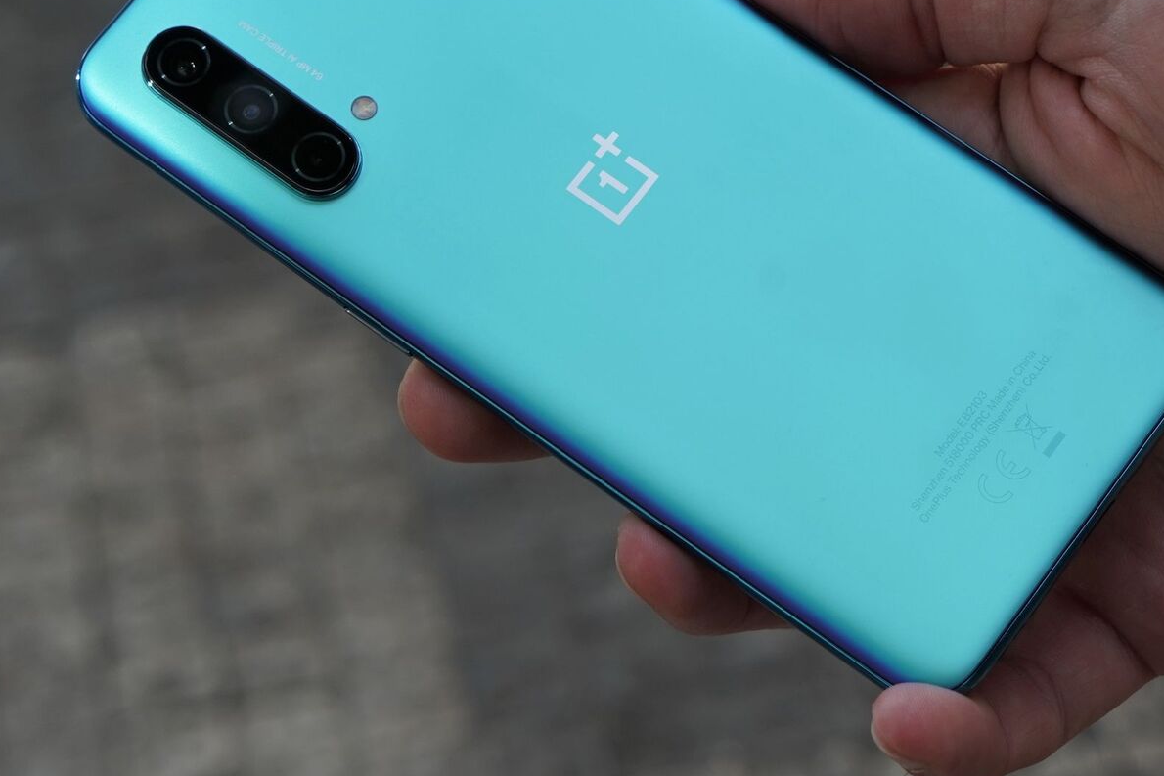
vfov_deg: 14.8
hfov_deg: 22.1
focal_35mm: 92
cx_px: 729
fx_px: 2974
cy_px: 283
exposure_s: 1/200
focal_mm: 57
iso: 400
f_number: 7.1
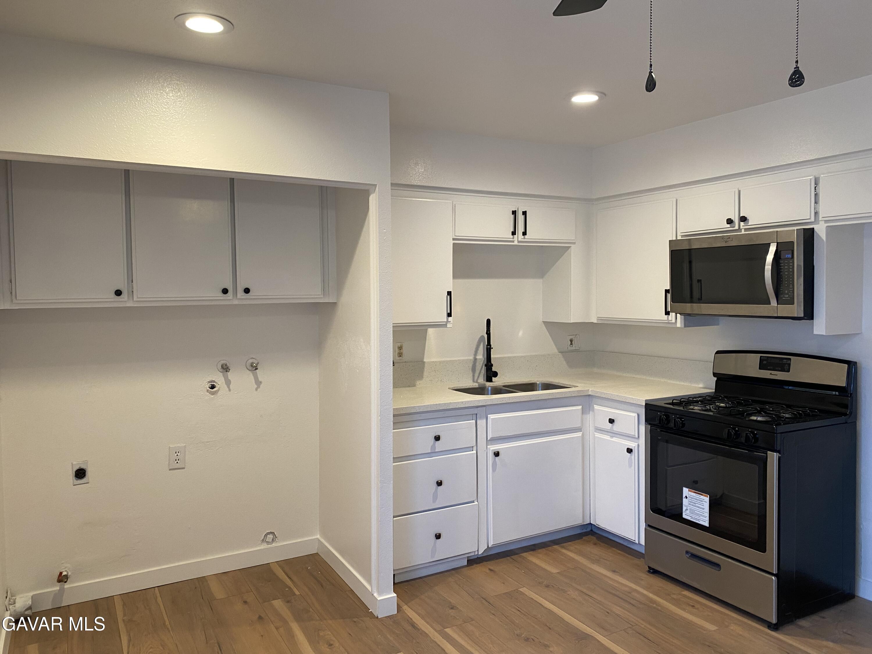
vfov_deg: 53.1
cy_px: 327
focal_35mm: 26
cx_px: 436
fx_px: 655
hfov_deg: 67.3
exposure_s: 1/60
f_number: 1.8
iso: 125
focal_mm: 4.25
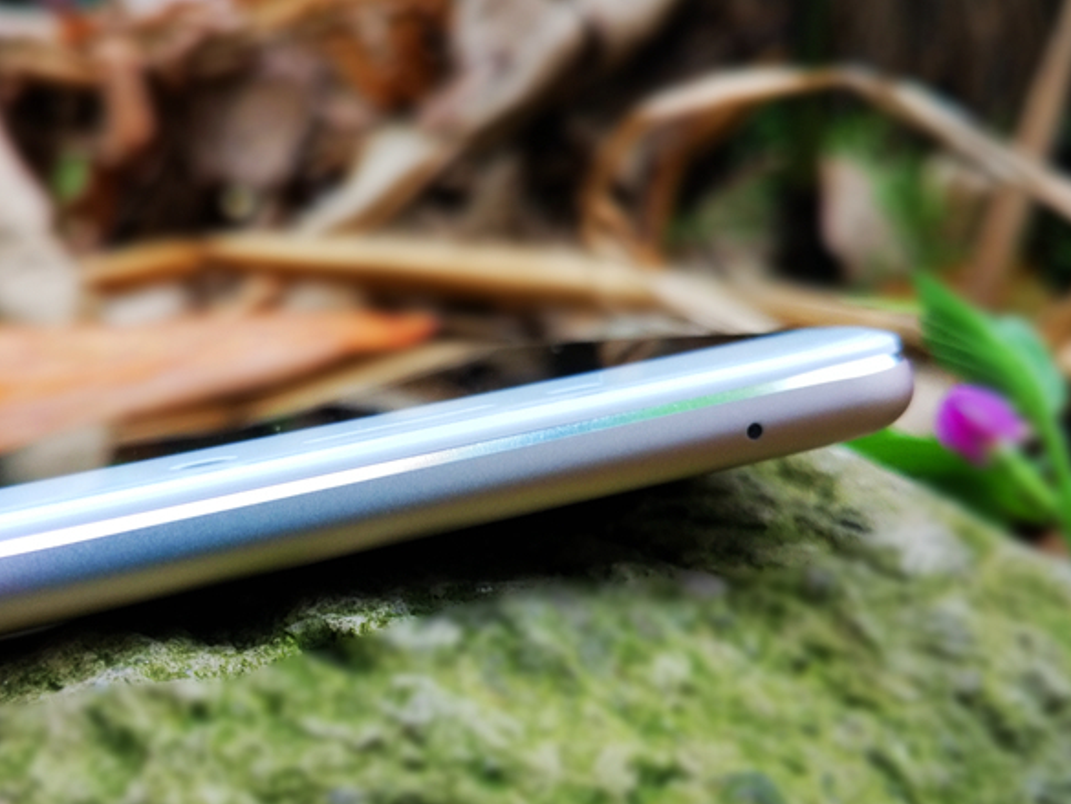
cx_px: 410
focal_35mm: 41
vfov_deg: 35.1
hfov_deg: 45.4
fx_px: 1269
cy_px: 473
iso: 169
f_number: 2
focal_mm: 4.12
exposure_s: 1/100
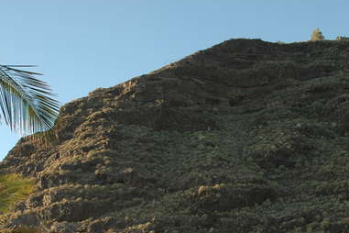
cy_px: 216
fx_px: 494
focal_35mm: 51
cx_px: 264
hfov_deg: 37.9
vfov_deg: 25.5
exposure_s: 1/160
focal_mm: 18
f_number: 6.3
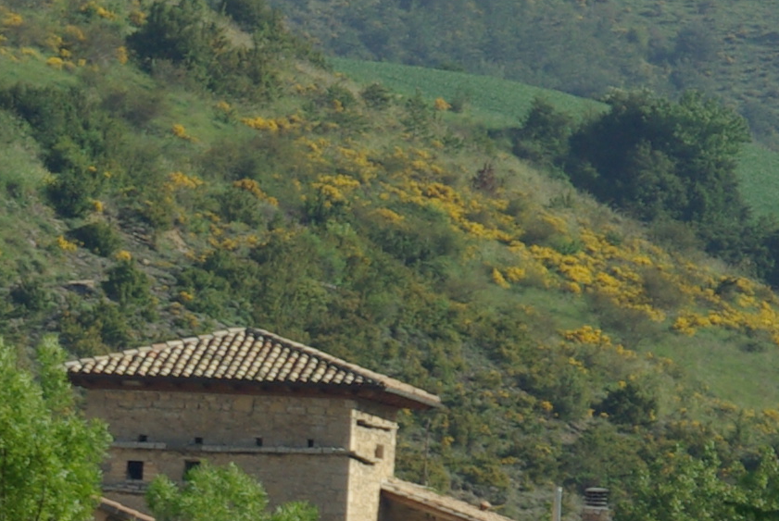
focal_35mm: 794
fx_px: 17209
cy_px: 860
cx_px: -651
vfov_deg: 1.7
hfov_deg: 2.6
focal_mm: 115
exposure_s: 1/350
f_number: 8
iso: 200
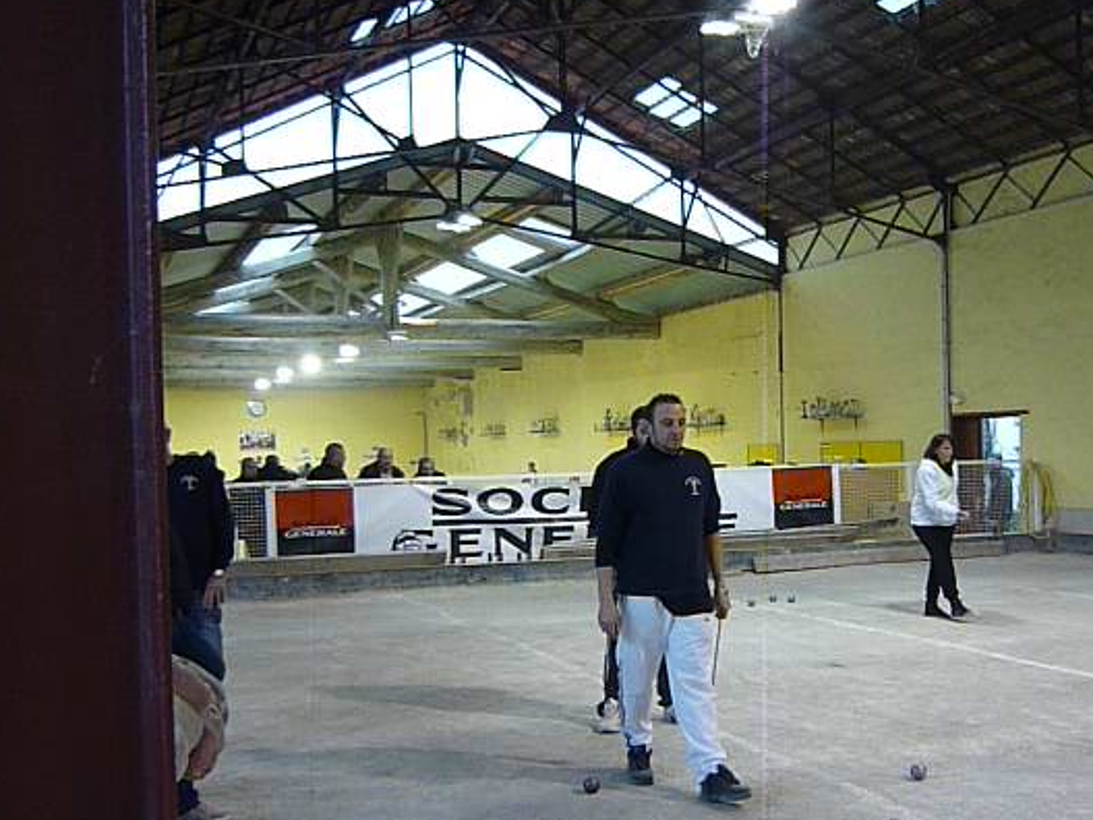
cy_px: 470
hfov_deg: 46.6
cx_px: 636
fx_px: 1263
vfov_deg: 35.9
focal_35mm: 40
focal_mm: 5.5
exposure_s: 1/60
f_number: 2.8
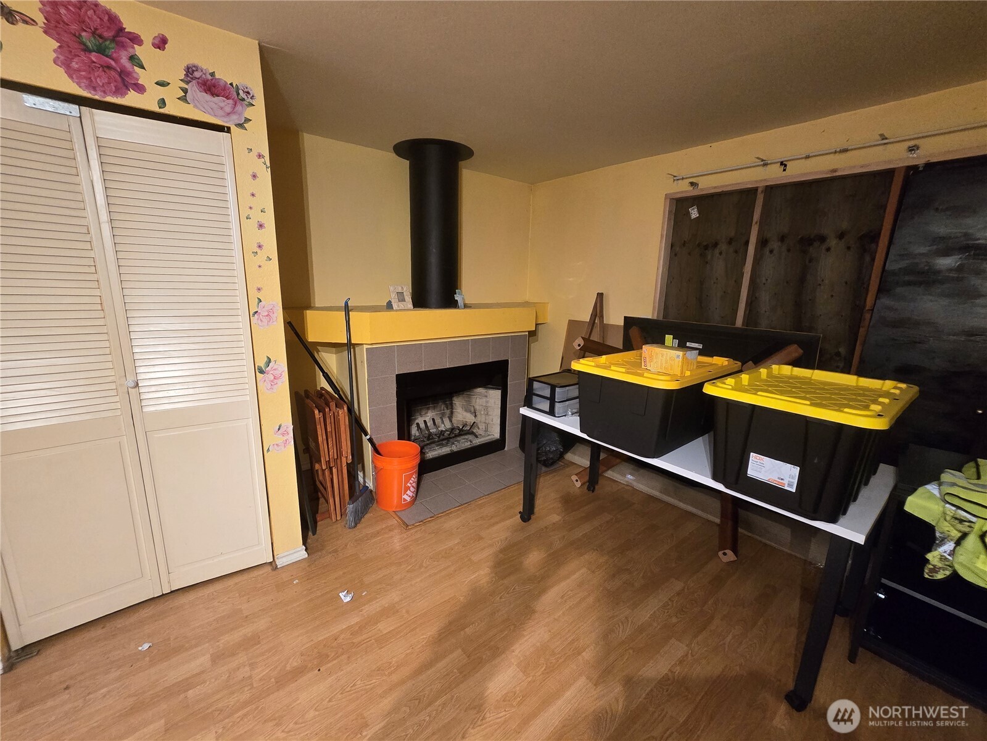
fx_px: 371
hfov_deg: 106.2
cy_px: 370
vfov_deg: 89.9
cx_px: 494
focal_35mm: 13
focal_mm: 2.2
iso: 800
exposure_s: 1/60
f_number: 2.2
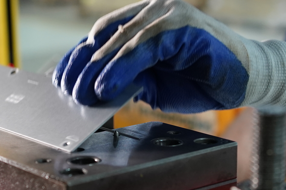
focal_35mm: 108
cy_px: 118
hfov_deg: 18.8
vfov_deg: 12.7
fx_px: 858
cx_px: 72
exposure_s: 1/160
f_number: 3.2
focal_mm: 35
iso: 2000
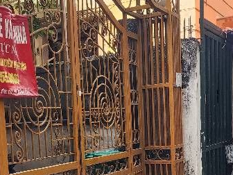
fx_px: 471
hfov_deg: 27.6
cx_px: 76
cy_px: 173
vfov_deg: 20.4
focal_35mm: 70
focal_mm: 6.4
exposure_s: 1/182
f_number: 1.8
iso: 125
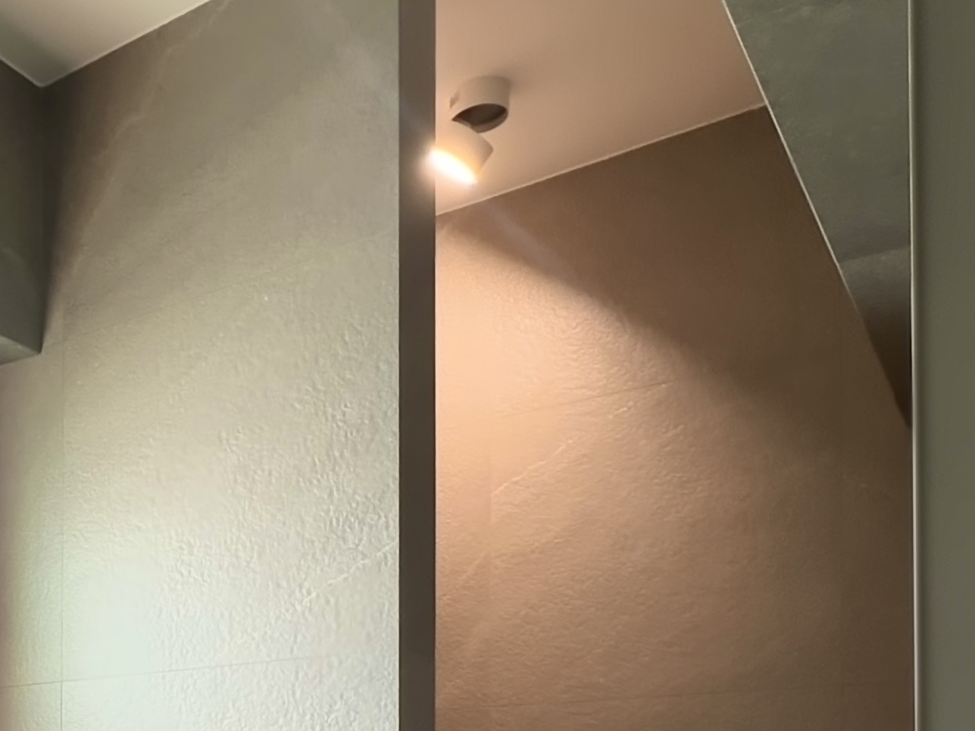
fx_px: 1070
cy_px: 835
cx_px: 8
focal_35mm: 38
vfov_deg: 32.4
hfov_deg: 42.5
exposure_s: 1/78
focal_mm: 2.22
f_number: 2.2
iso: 320
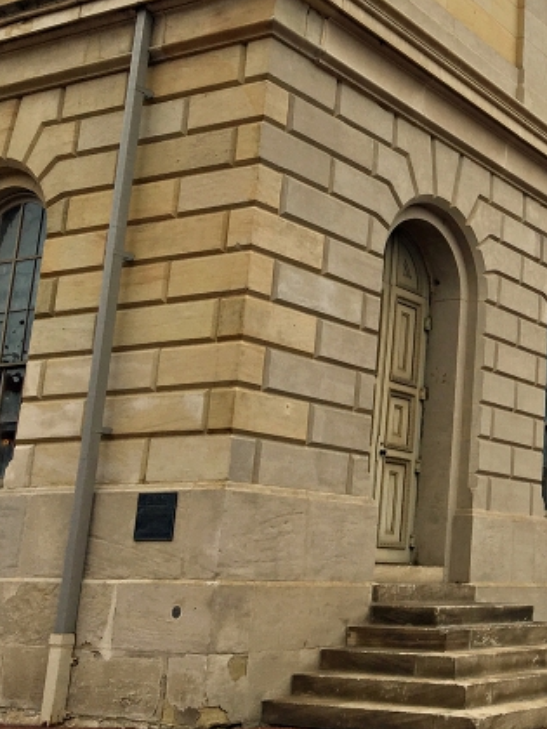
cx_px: 644
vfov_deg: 36.1
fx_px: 1117
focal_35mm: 53
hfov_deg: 25.0
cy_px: 332
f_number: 2.2
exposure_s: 1/139
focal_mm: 4.15
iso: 25
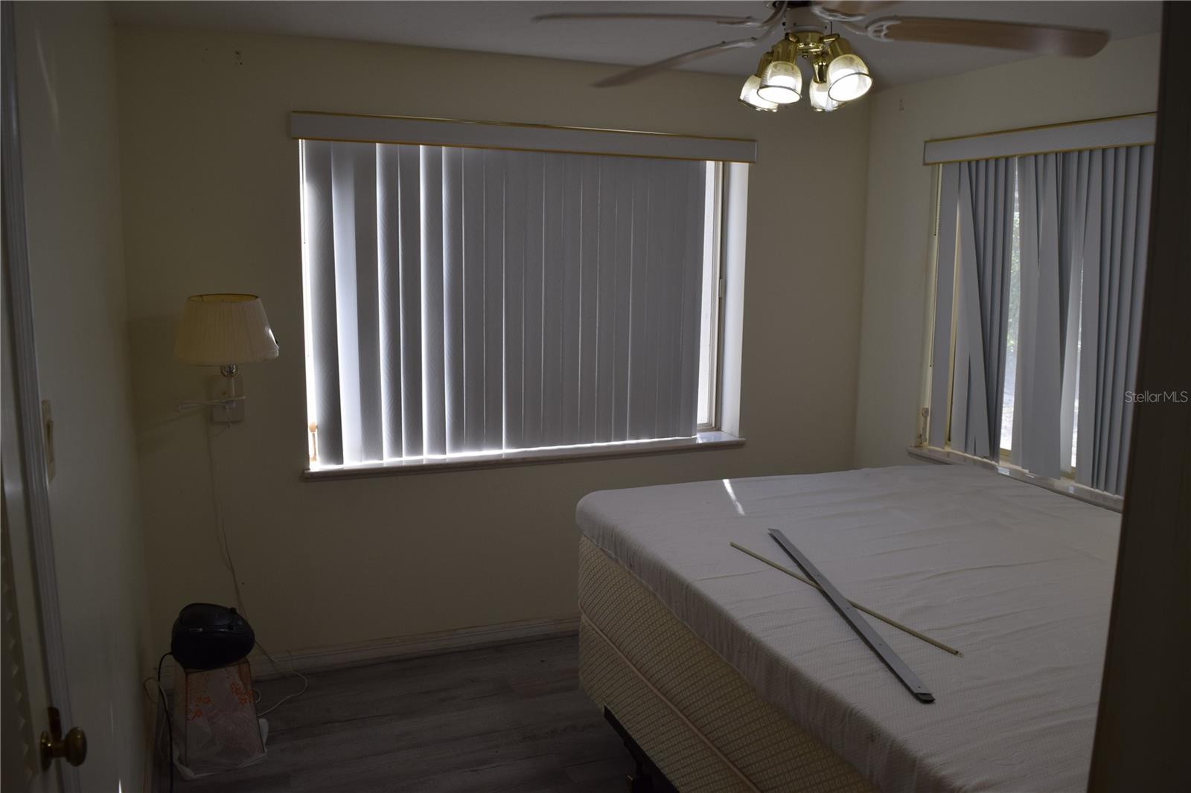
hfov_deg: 67.4
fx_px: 893
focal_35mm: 27
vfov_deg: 47.9
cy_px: 396
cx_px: 596
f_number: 6.3
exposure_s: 1/160
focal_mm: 18
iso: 400
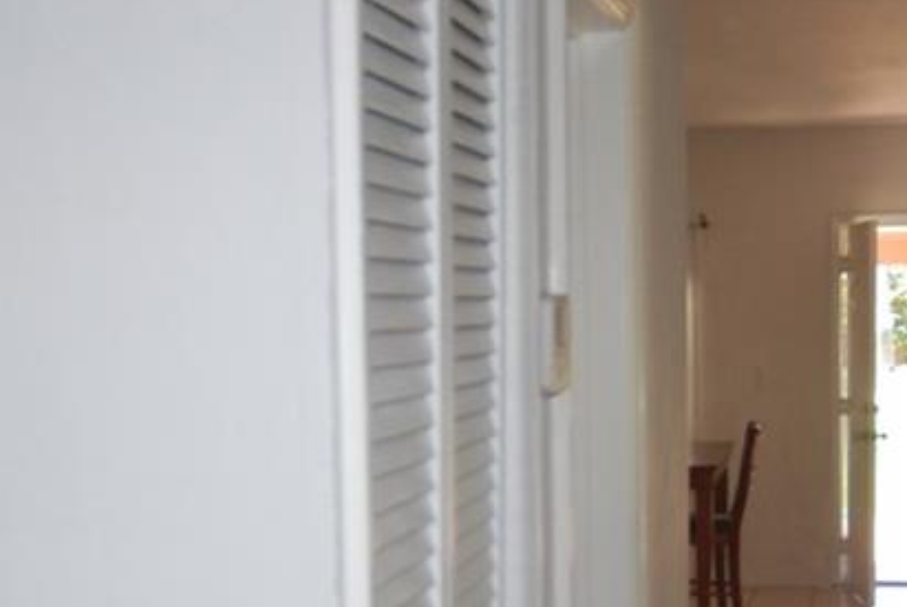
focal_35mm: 70
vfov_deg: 19.3
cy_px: 488
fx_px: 1765
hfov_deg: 28.7
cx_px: 565
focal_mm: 12
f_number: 3.5
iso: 200
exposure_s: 1/60
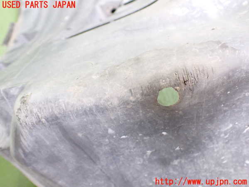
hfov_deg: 60.0
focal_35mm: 30
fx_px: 216
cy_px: 94
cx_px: 124
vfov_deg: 46.8
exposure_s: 1/30
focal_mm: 5.4
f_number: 2.3
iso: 1000
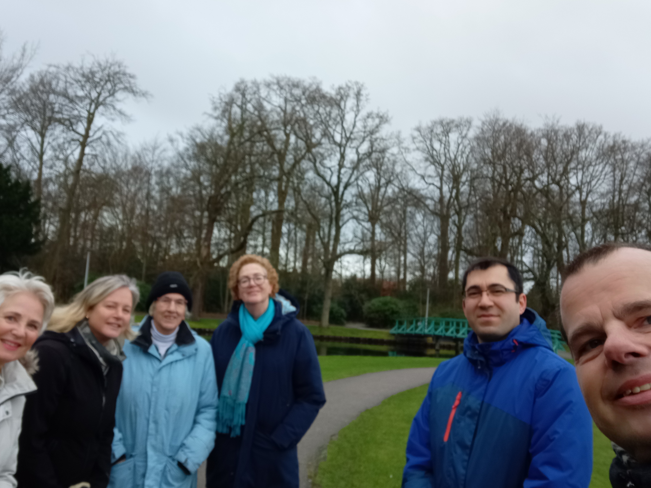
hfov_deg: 53.9
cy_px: 233
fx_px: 639
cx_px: 300
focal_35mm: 34
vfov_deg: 41.8
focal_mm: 3.74
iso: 100
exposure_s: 1/102
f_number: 2.25
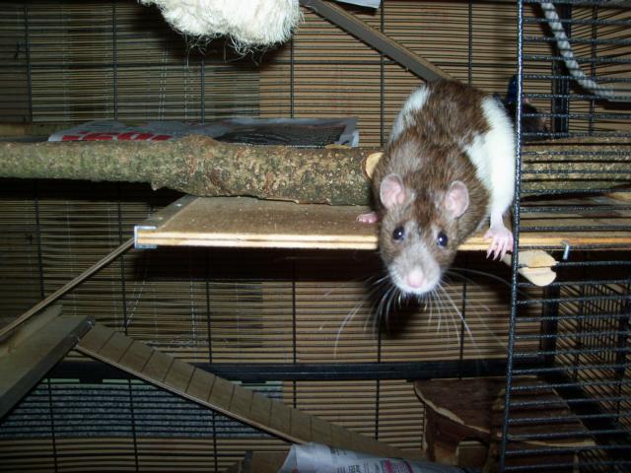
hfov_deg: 52.6
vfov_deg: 40.7
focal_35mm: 35
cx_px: 316
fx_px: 638
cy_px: 236
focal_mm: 6.3
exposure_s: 1/30
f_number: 3
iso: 100
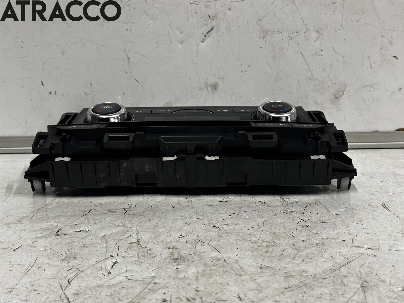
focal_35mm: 48
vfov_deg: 30.3
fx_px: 560
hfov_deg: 39.7
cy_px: 152
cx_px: 202
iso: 160
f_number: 1.78
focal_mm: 6.86
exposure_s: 1/50
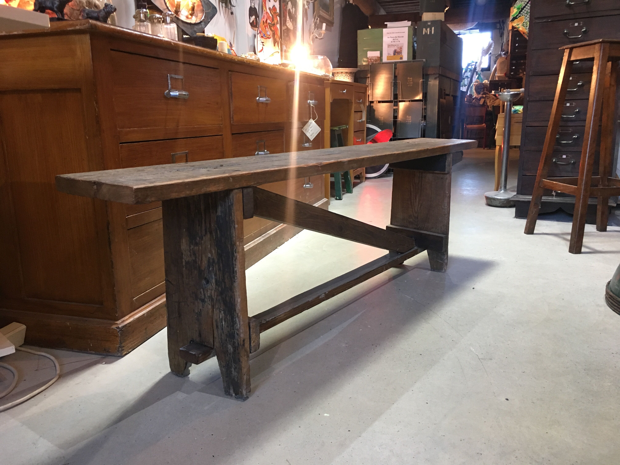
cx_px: 310
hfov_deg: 61.7
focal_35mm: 29
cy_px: 232
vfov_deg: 48.2
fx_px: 519
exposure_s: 1/33
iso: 160
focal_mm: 4.15
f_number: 2.2
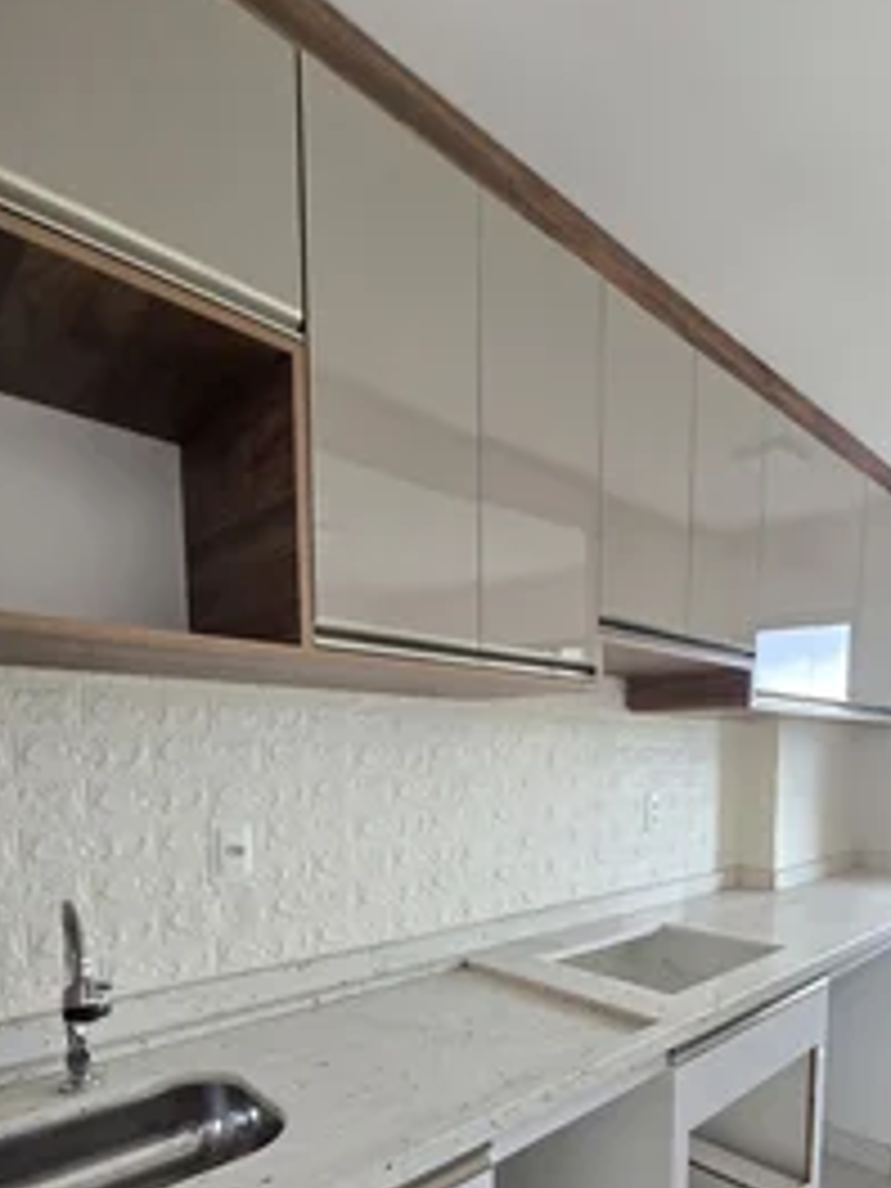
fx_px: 652
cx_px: 549
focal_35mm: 19
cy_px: 837
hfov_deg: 67.8
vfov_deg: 80.4
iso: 250
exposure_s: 1/60
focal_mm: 2.2
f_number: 2.2
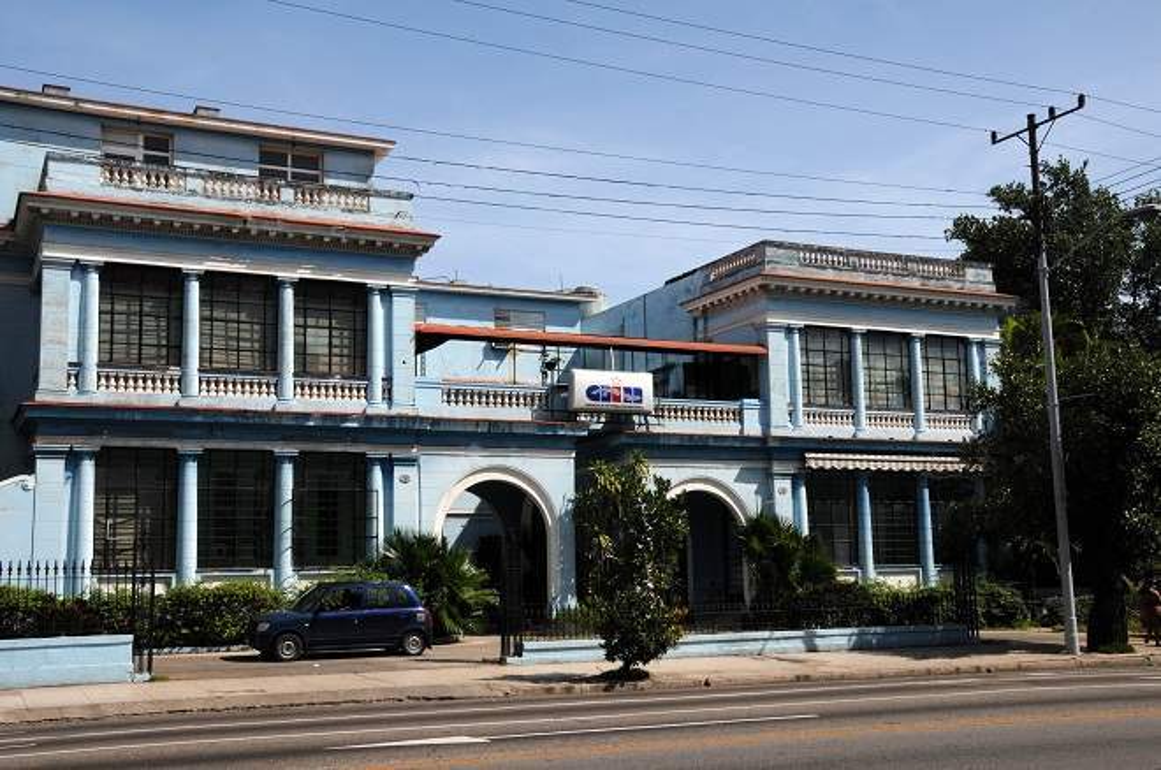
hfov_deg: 48.0
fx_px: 1304
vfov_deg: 32.9
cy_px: 385
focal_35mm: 40
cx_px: 580
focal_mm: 27
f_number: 20
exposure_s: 1/320
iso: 400
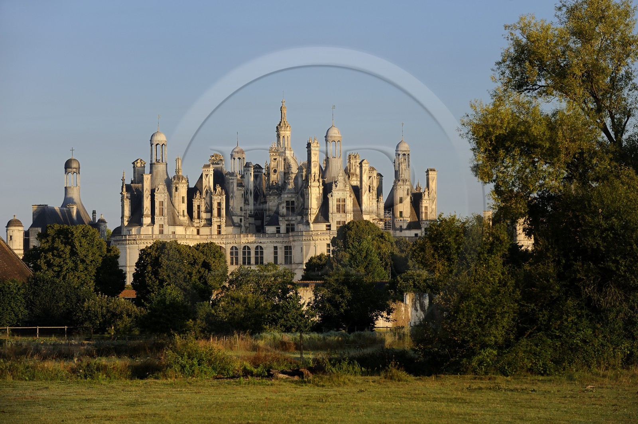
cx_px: 319
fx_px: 2479
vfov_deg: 9.8
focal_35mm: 140
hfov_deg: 14.7
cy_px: 212
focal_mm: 140
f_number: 6.3
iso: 200
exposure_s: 1/250
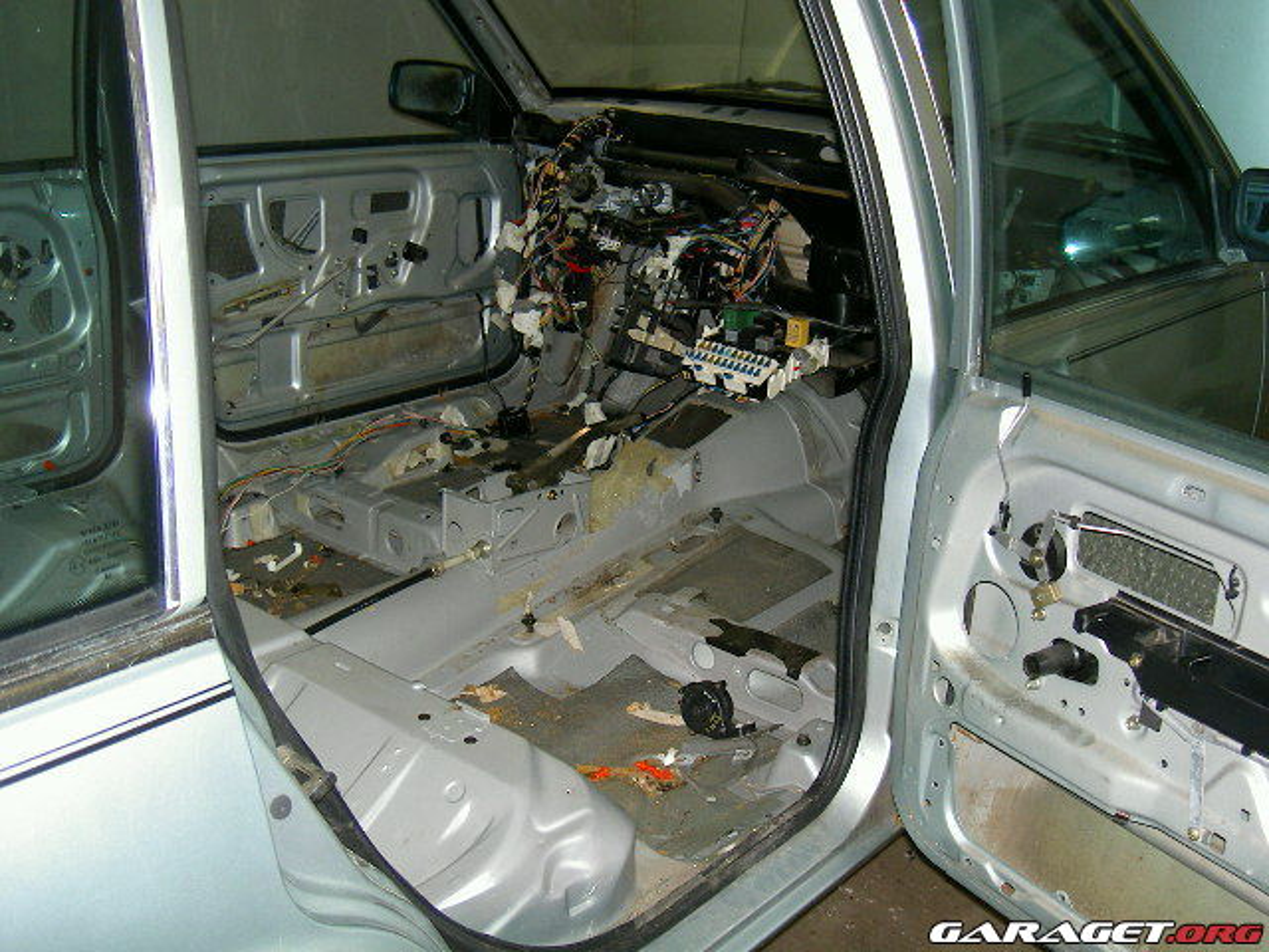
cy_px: 476
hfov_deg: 47.9
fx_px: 1430
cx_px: 634
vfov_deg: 36.8
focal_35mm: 39
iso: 100
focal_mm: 8
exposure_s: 1/59.5
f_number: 2.8
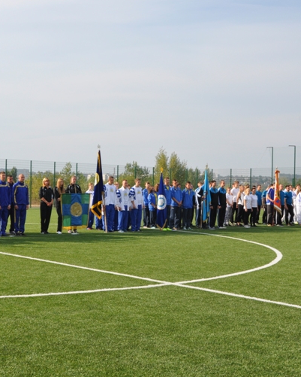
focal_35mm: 56
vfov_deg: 33.6
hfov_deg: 27.0
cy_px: 187
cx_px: 100
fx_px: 623
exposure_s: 1/160
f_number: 13
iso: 200
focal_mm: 26
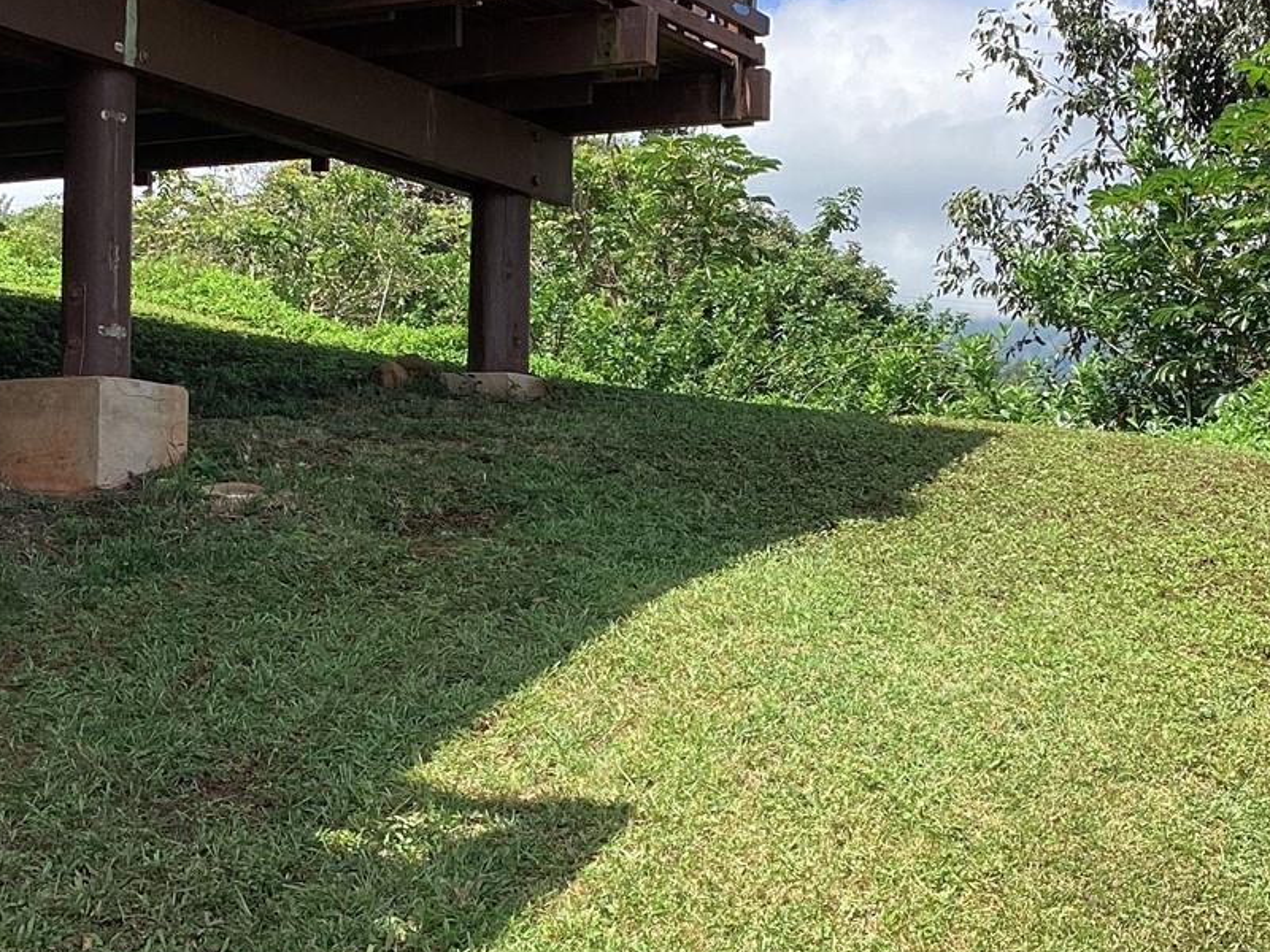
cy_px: 476
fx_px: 2275
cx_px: 737
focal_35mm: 62
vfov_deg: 23.7
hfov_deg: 31.1
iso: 25
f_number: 2.4
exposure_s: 1/754
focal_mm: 3.3
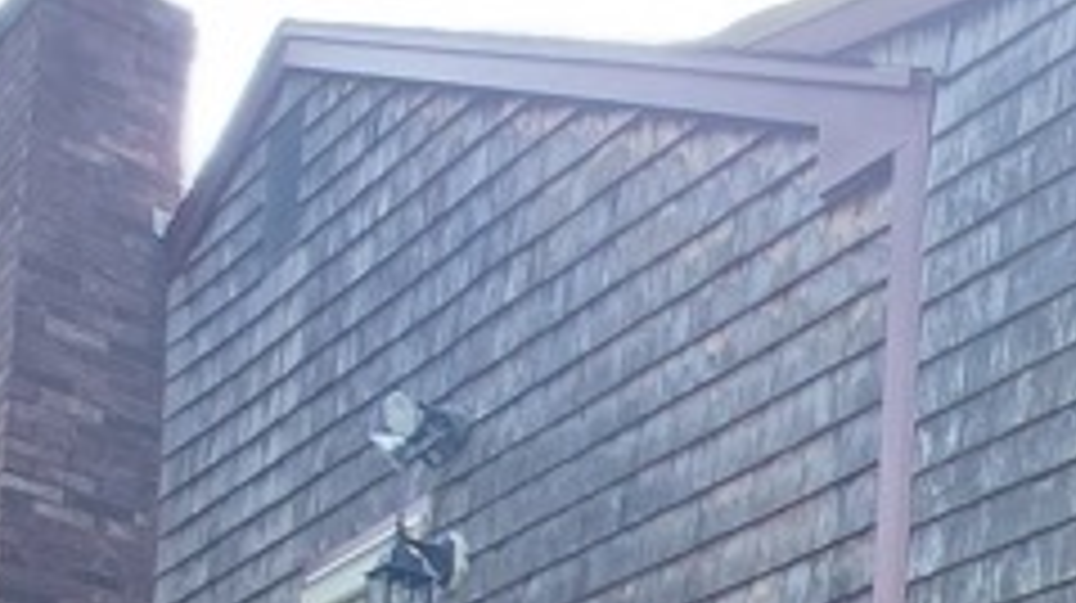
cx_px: 1594
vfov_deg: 12.7
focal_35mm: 76
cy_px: 1395
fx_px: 2167
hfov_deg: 22.9
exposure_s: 1/130
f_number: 2.2
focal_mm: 1.74
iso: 50
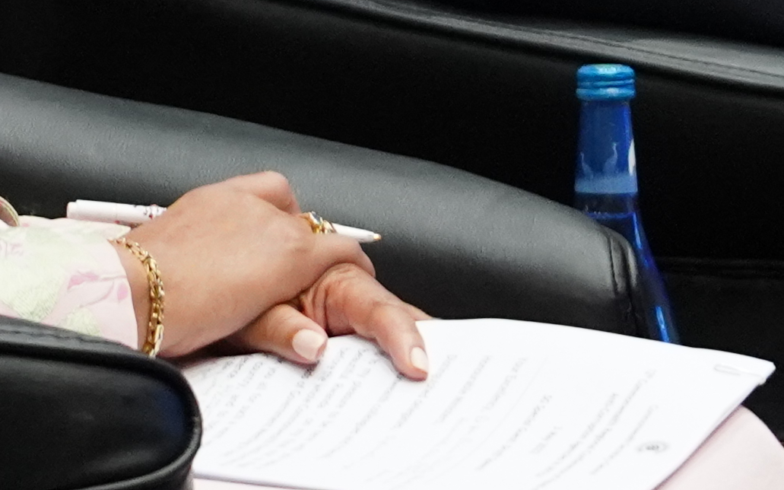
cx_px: -53
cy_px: -398
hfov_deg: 2.4
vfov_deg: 1.5
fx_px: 18500
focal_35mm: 866
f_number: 4
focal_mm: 146
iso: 6400
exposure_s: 1/160
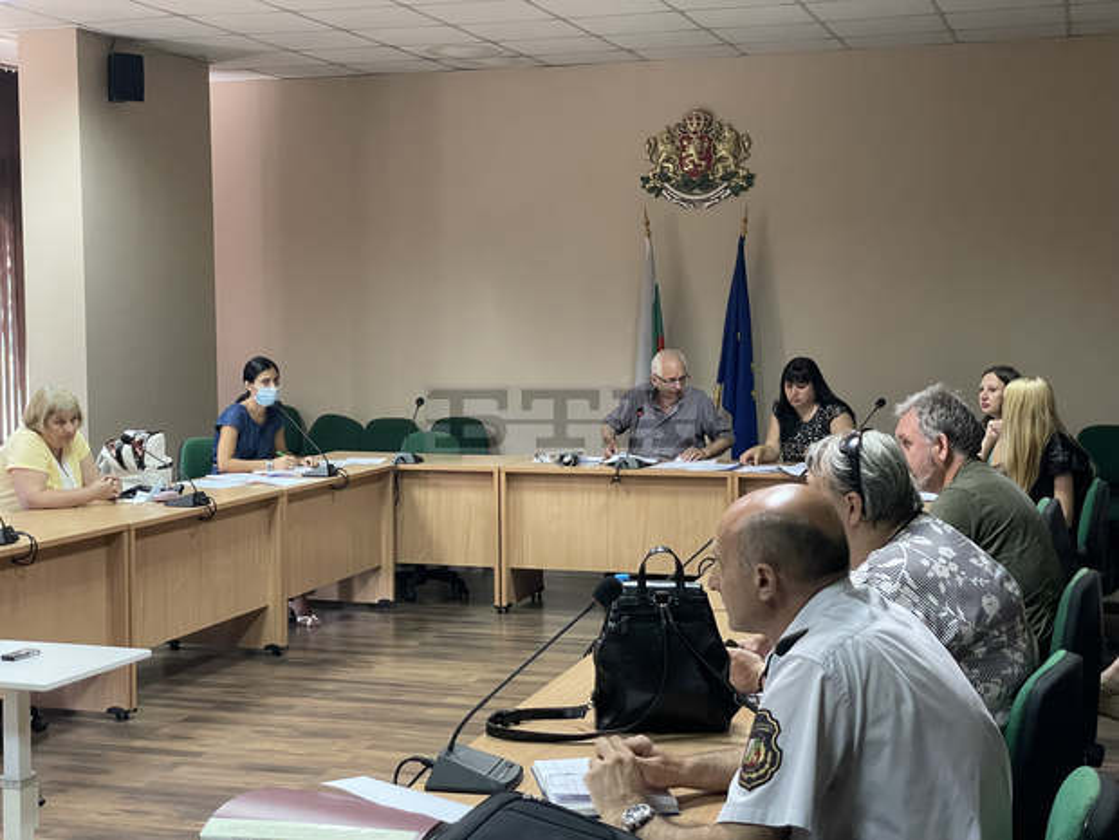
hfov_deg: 36.8
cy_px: 420
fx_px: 1681
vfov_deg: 28.0
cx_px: 560
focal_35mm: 52
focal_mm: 6
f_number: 2
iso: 500
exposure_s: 1/50
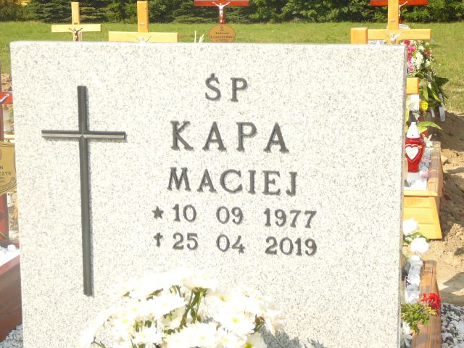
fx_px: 1032
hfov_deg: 25.3
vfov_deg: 19.1
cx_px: 232
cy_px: 174
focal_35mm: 77
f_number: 3.7
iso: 80
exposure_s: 1/400
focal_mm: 11.5
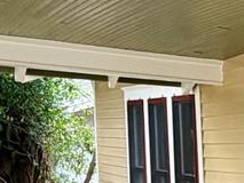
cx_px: 475
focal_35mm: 105
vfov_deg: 13.4
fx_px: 741
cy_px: 262
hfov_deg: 15.3
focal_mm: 2.22
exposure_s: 1/121
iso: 64
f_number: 2.2
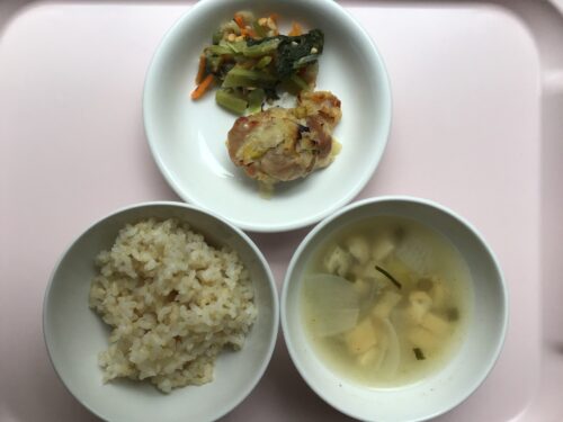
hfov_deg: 58.4
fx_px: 504
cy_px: 211
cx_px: 282
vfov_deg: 45.4
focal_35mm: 31
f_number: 2.4
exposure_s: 1/120
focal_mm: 3.3
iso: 50
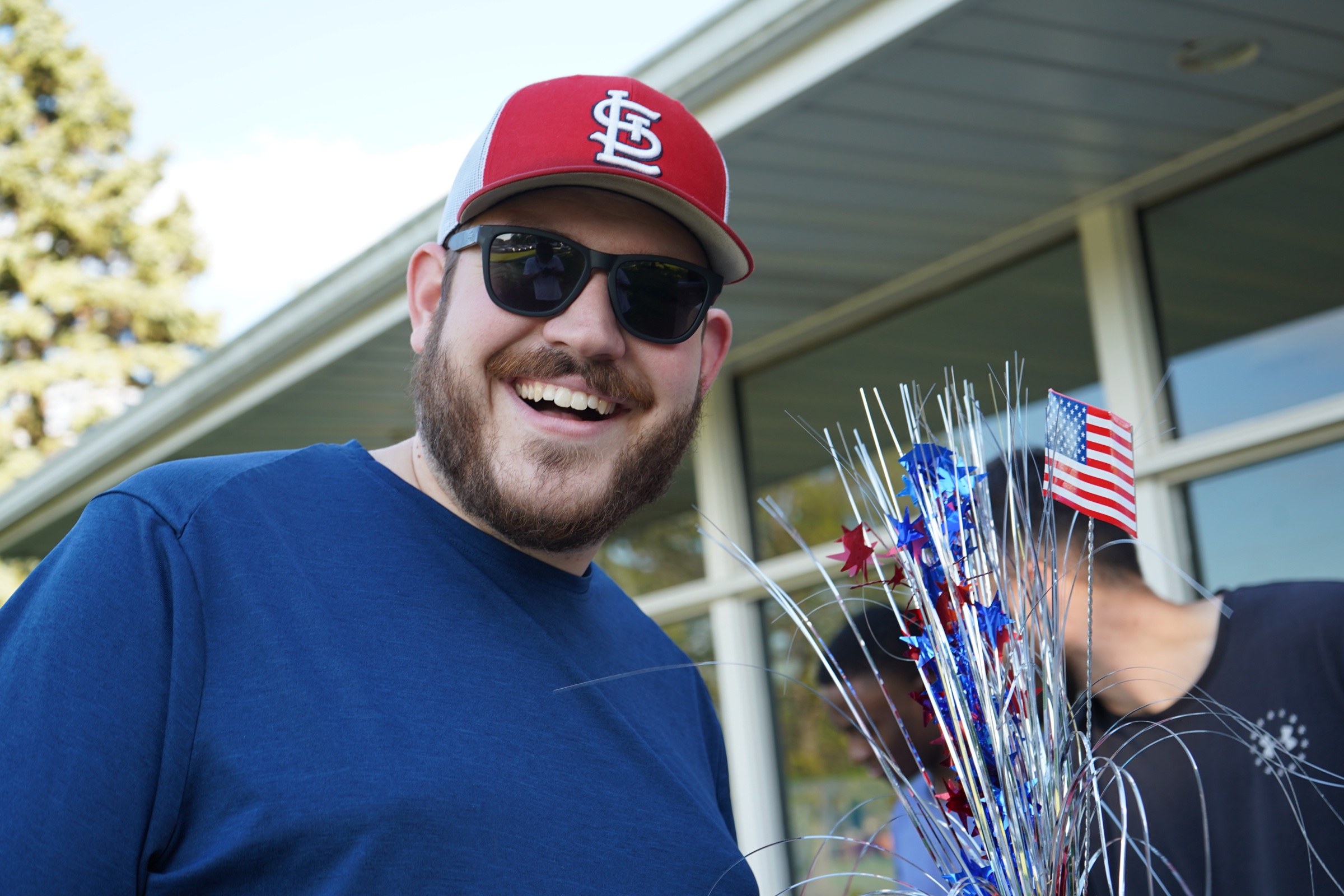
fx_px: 1829
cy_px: 448
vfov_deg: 27.5
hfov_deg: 40.3
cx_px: 672
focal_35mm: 49
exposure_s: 1/80
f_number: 5
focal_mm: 49
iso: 100
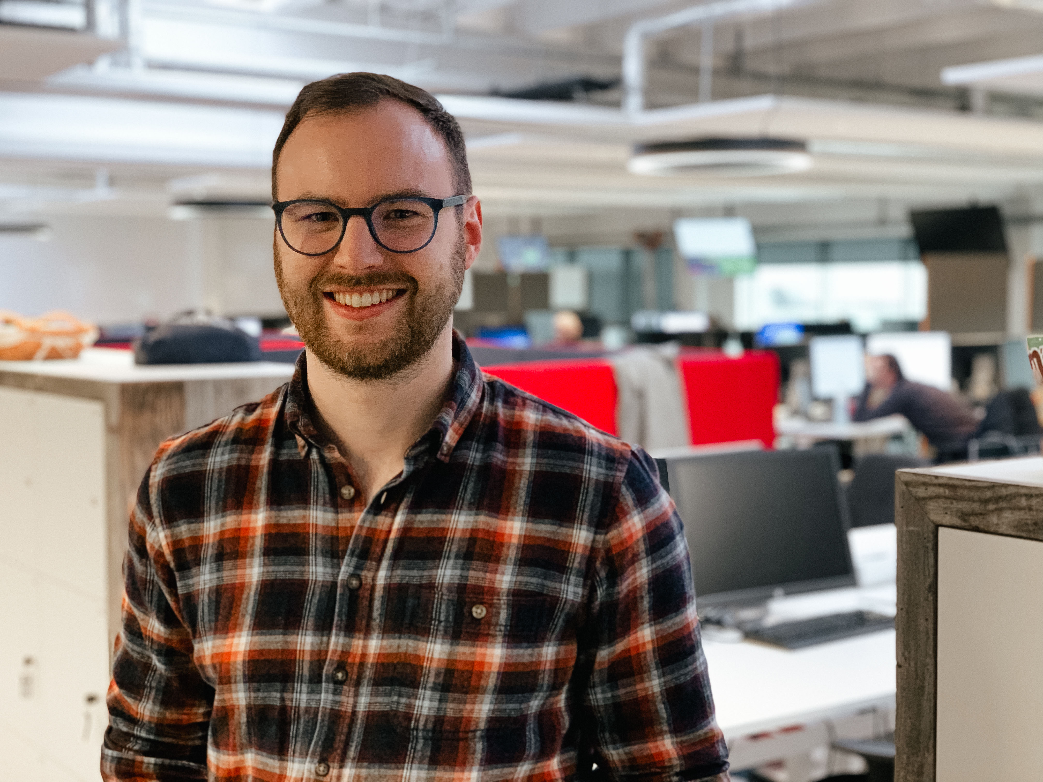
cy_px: 391
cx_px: 522
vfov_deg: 28.0
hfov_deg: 36.8
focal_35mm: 52
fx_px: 1567
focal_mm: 6
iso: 400
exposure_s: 1/49
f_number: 2.4
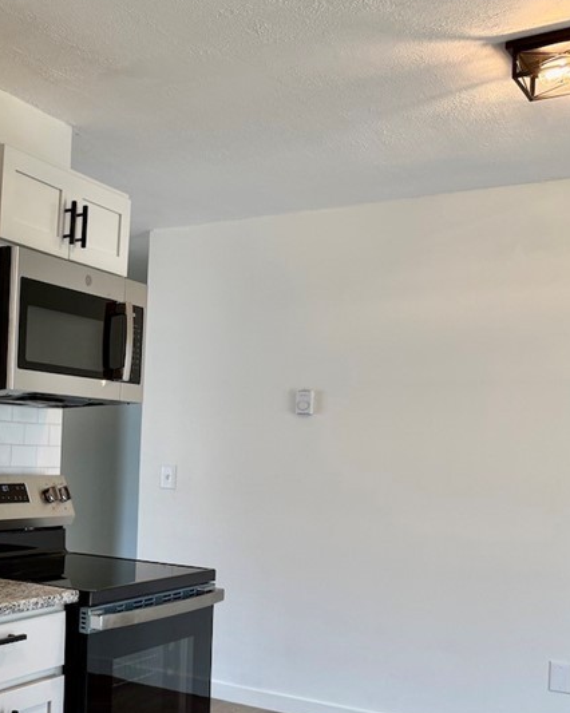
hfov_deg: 30.4
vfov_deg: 40.7
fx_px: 949
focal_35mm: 45
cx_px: -36
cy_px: 472
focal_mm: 6.76
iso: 100
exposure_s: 1/120
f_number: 1.78
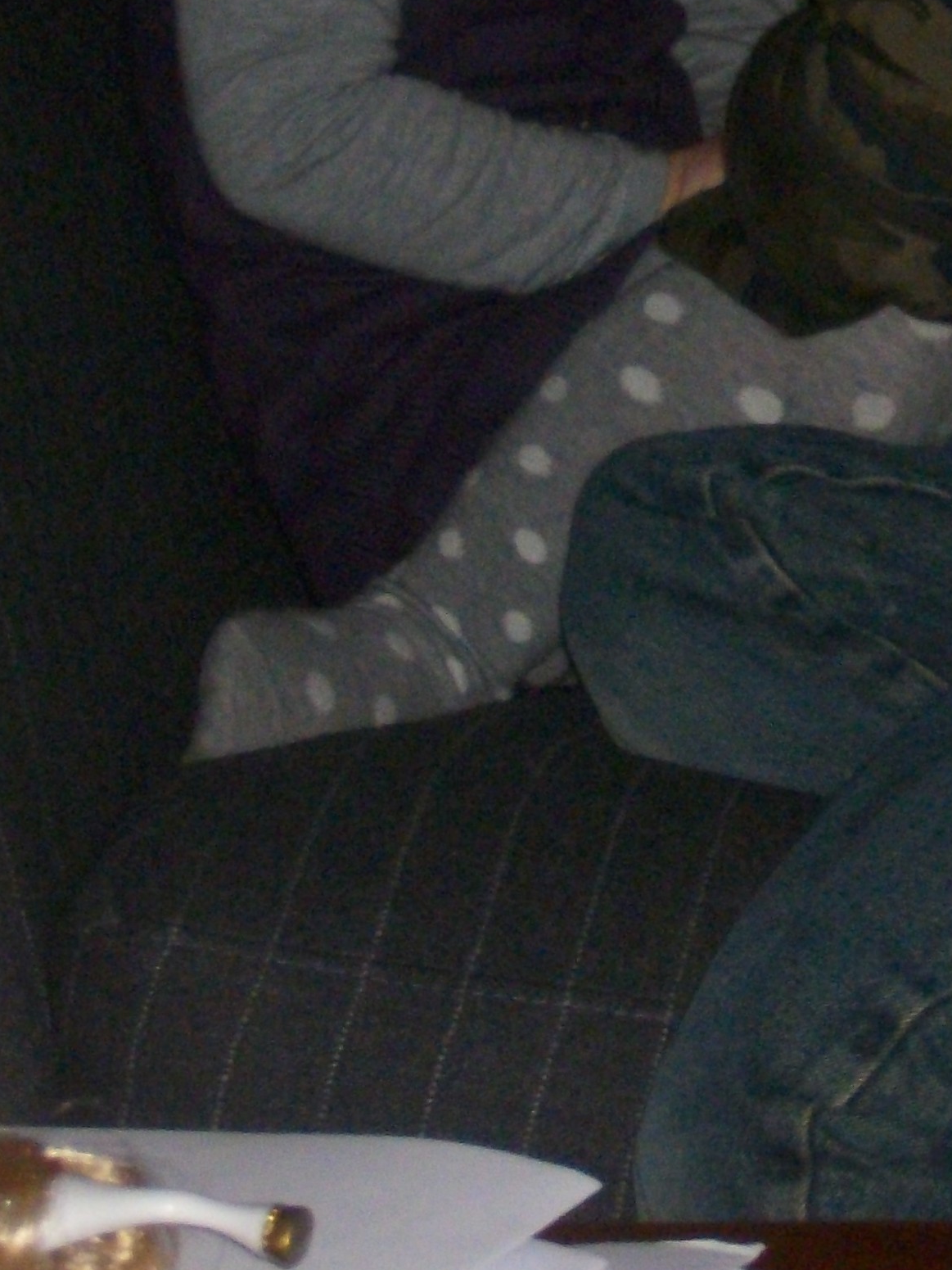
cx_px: 951
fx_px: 9645
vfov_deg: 7.5
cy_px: -107
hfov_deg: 5.6
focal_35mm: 263
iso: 320
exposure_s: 1/125
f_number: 5.3
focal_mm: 17.1
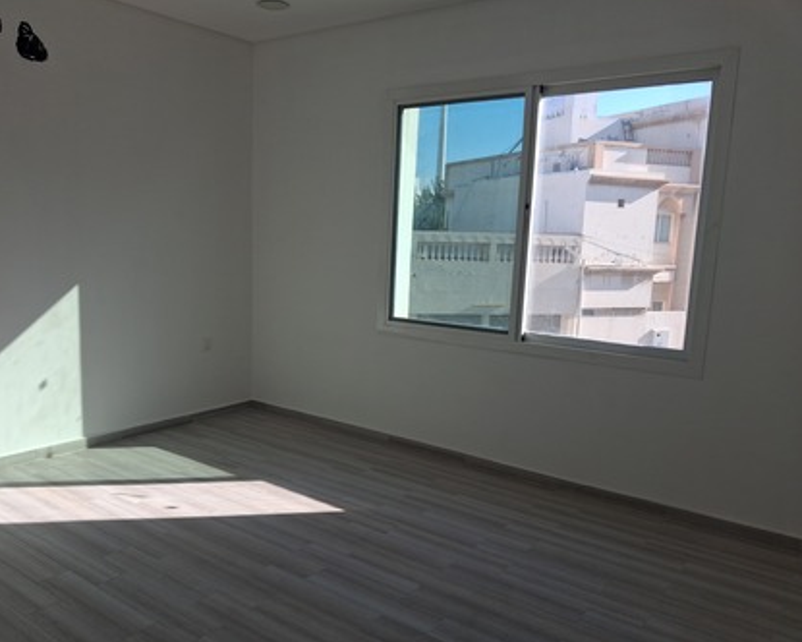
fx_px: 688
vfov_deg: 50.0
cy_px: 326
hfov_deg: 60.3
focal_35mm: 29
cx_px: 362
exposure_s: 1/240
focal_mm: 4
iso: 25
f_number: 1.8
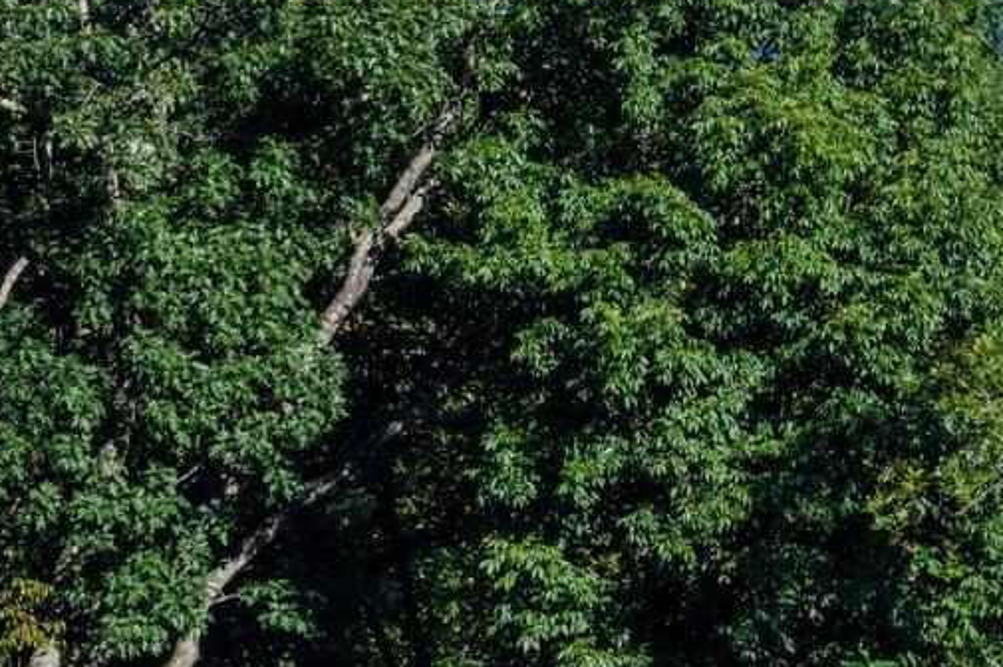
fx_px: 5875
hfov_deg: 9.6
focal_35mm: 211
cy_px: -230
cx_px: 1353
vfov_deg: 6.4
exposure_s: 1/800
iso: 1000
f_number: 14
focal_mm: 52
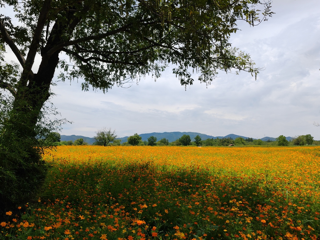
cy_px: 120
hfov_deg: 65.3
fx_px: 250
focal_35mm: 27
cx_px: 160
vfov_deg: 51.4
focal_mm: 6.12
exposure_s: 1/720
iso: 50
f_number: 1.9
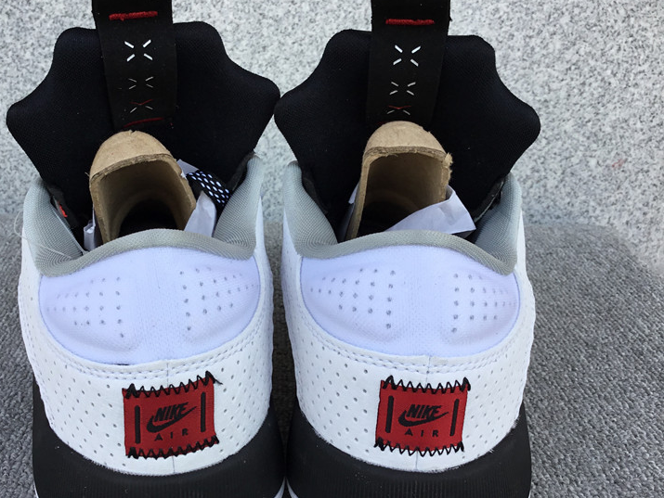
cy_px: 264
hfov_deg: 47.6
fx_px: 748
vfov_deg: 36.8
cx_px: 272
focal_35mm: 39
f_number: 2.4
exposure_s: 1/236
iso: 25
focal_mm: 3.3
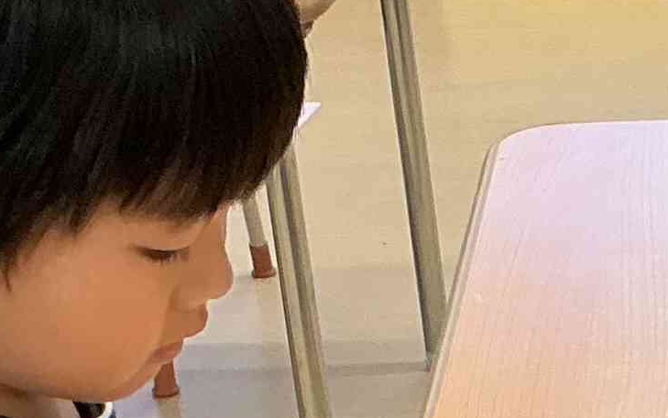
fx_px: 3096
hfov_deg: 11.5
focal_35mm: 170
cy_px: 380
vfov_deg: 7.7
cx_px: 1142
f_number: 1.8
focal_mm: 3
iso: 50
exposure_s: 1/100
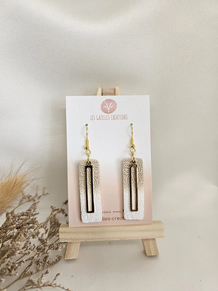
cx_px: 109
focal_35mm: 23
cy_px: 146
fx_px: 193
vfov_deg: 73.9
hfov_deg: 58.9
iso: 32
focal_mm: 6.3
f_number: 1.7
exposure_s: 1/180
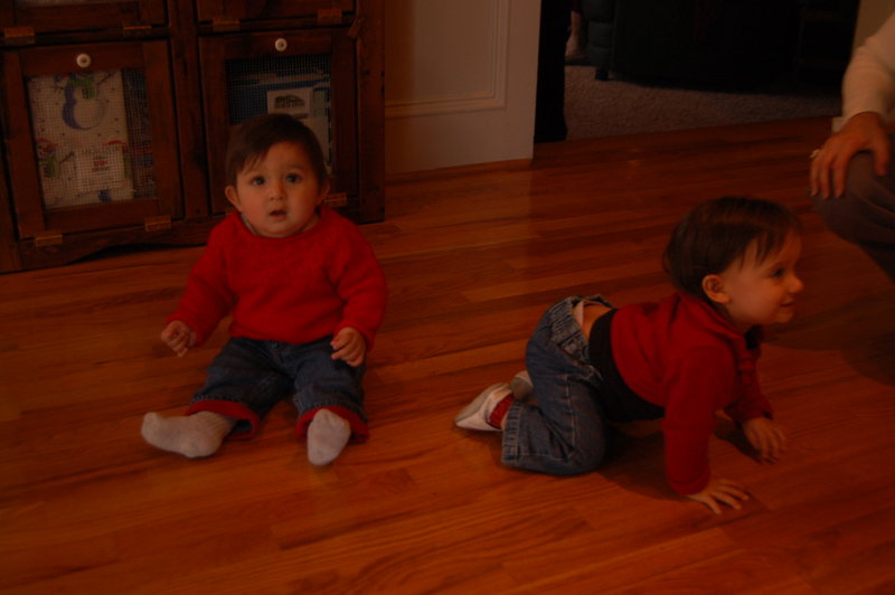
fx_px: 1118
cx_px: 448
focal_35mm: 45
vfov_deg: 29.8
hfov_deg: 43.6
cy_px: 298
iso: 400
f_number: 5
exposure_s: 1/60
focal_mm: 30
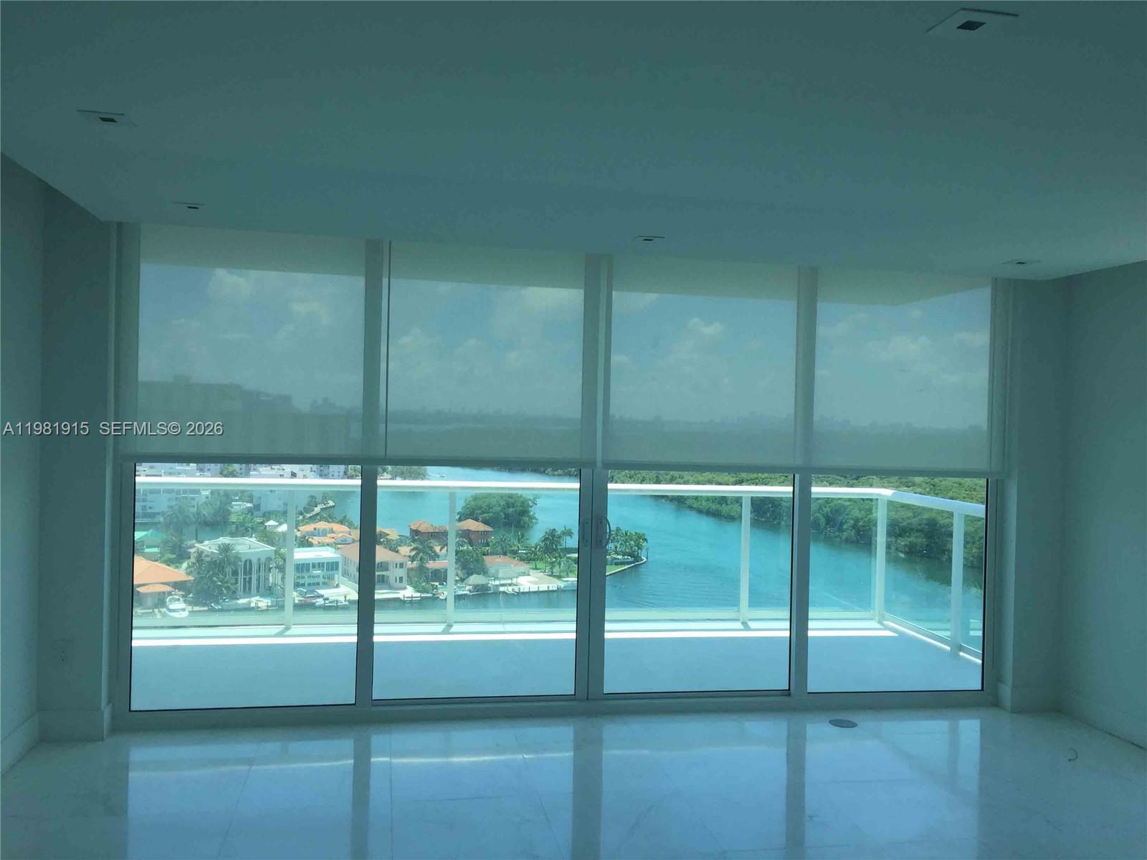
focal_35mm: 29
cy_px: 430
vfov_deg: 48.2
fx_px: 961
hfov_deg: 61.7
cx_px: 574
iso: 32
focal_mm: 4.15
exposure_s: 1/920
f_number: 2.2
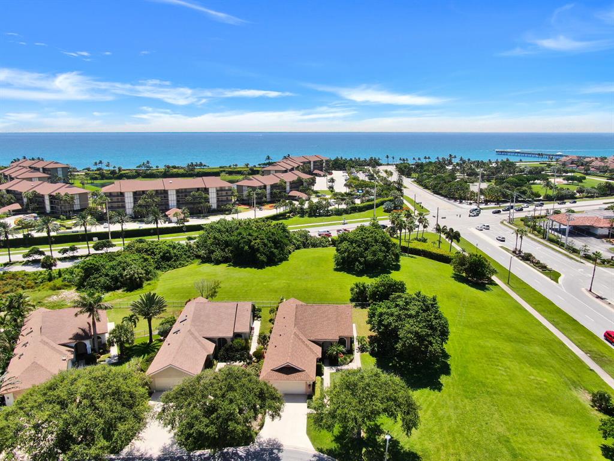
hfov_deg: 71.6
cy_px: 230
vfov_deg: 56.8
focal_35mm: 24
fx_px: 426
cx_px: 307
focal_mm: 4.39
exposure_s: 1/1600
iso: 110
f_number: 2.8
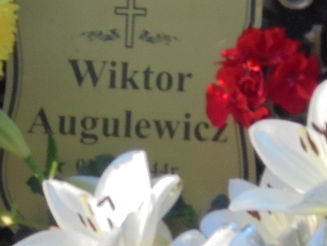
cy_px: 123
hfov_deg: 12.7
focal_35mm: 156
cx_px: 164
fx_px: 1474
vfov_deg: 9.5
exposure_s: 1/80
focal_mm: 27.6
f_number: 6.5
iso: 400
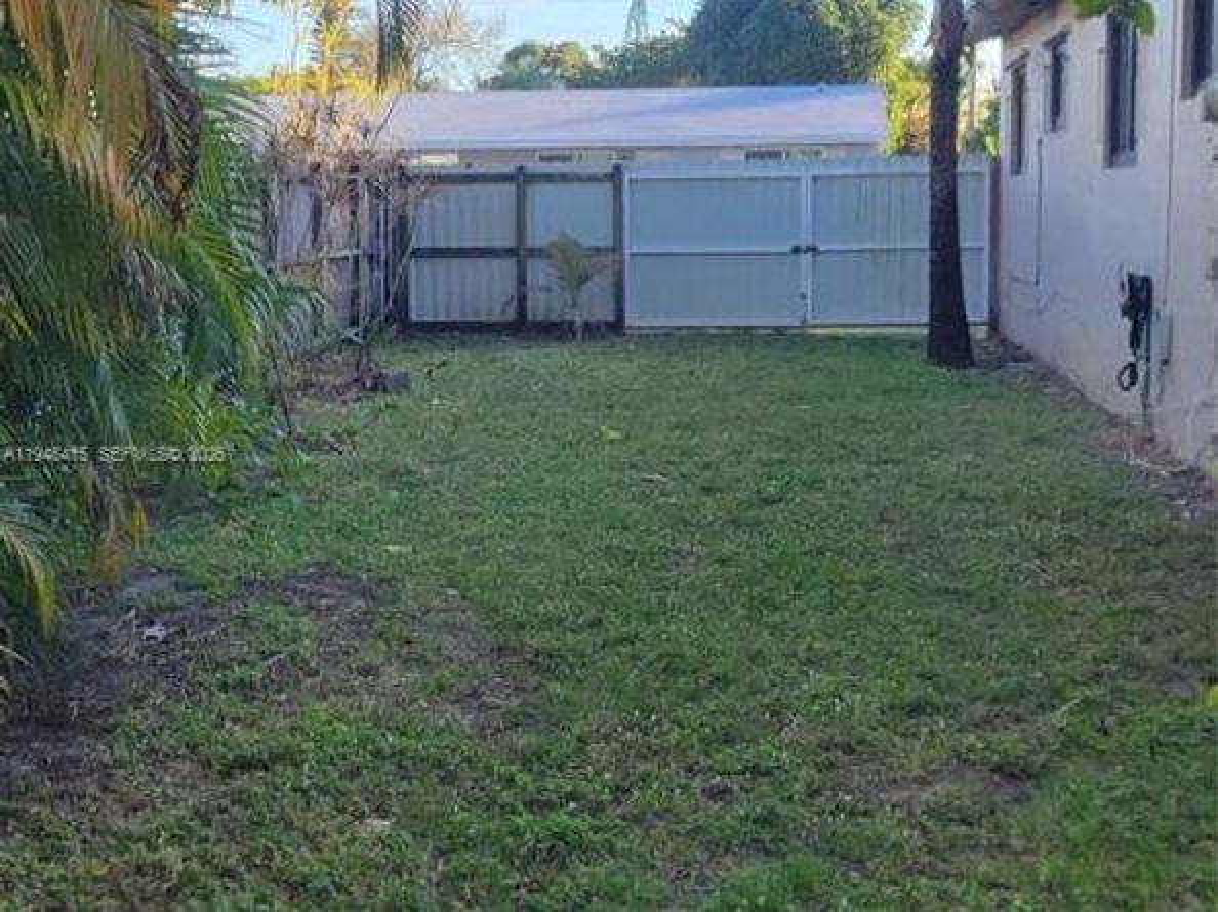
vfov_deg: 53.0
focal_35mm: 26
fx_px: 914
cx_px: 609
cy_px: 456
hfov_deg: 67.3
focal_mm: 5.4
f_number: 1.8
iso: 40
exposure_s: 1/243
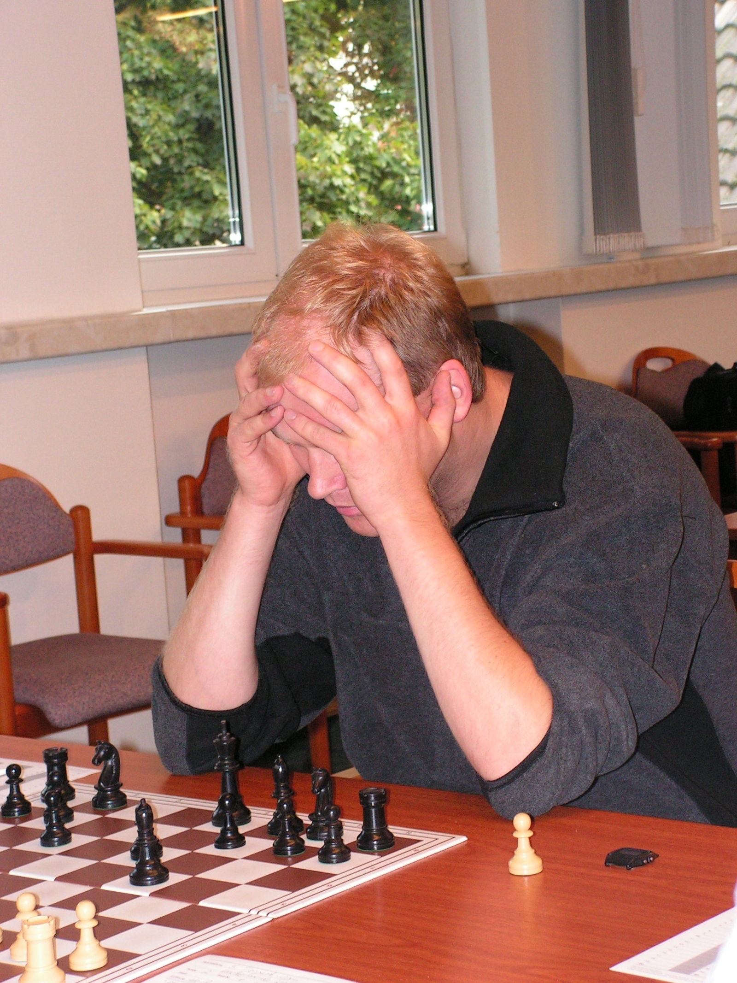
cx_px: 368
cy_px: 492
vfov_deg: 24.4
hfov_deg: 18.4
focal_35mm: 80
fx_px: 2271
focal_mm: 13.4
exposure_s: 1/80
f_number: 3.3
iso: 200
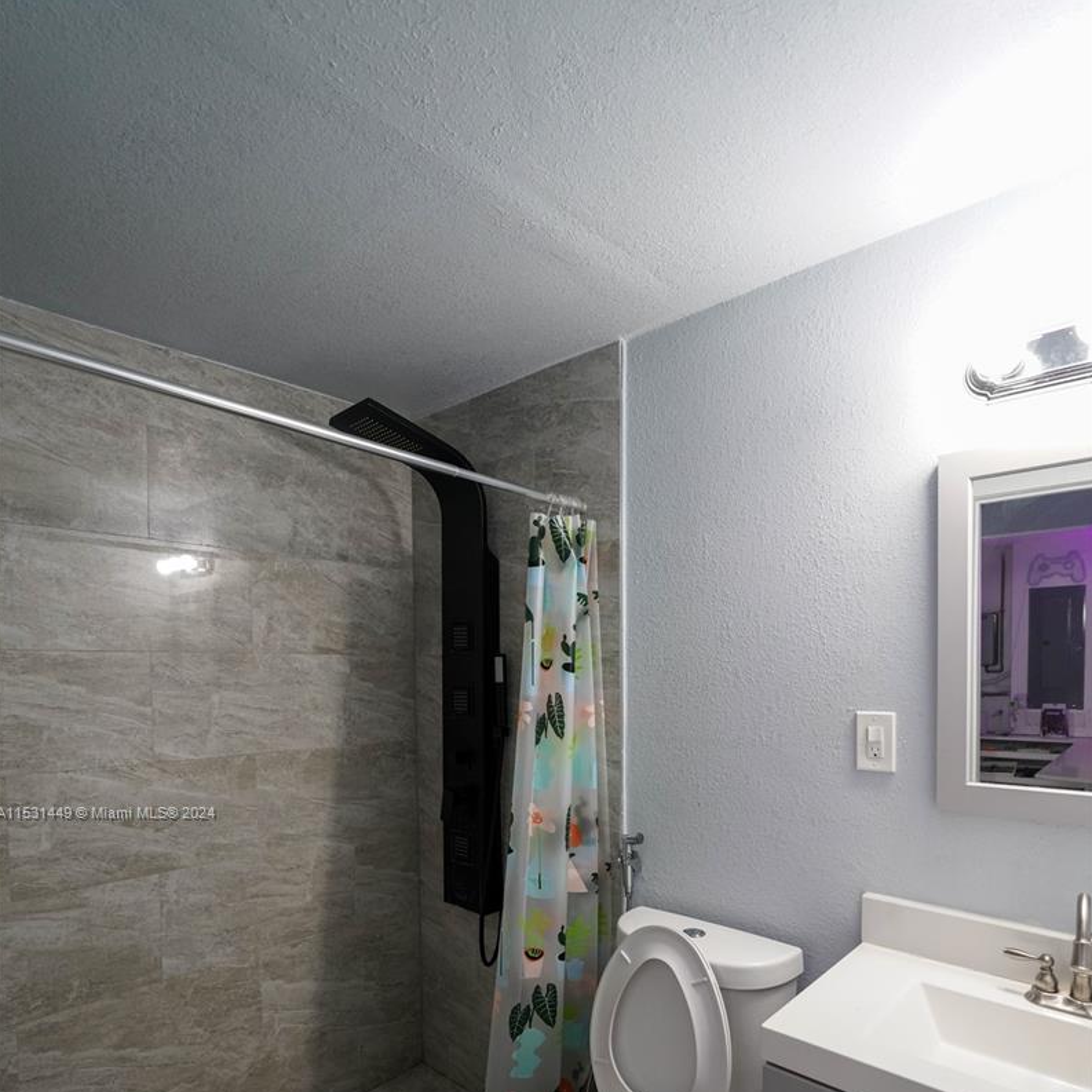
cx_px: 544
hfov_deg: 78.0
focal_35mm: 19
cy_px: 814
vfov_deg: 72.8
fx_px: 675
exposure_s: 1/80
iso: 1000
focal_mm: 14.7
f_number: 3.5
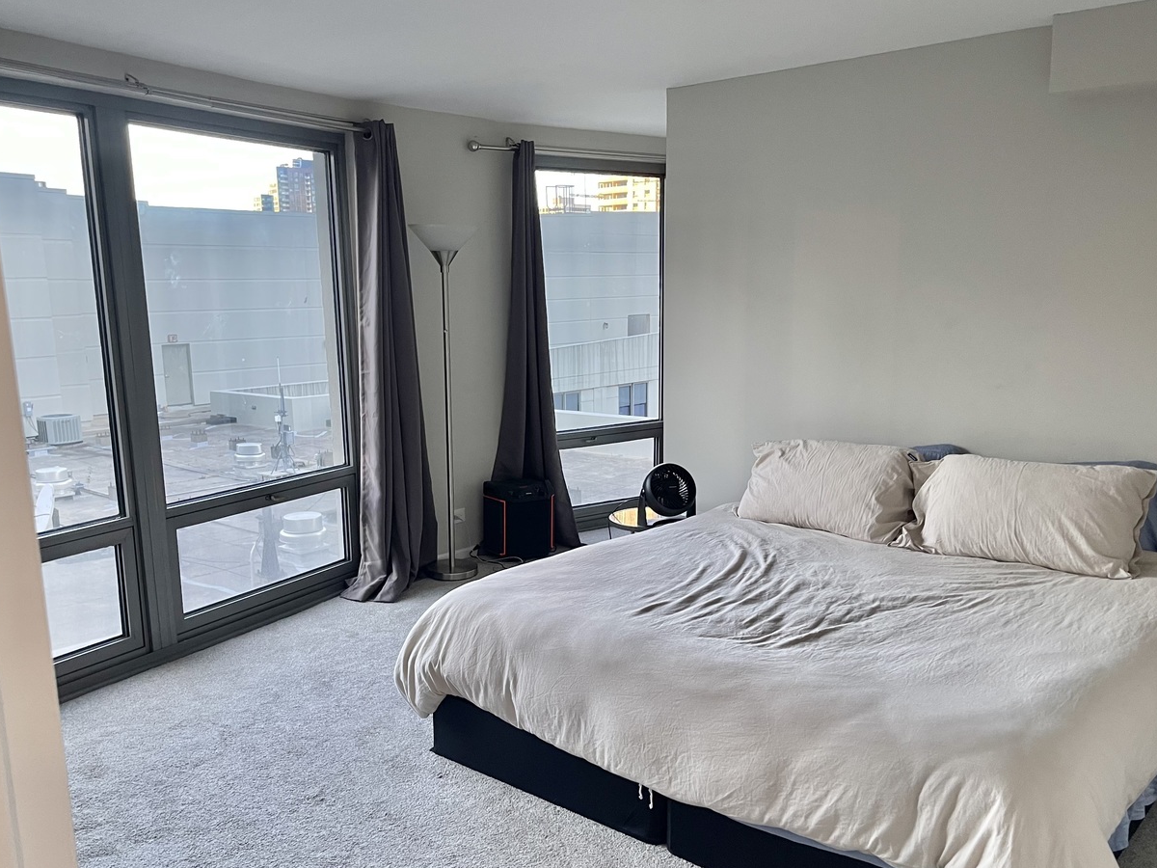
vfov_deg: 46.6
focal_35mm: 30
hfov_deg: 59.9
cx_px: 527
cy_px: 503
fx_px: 1003
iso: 125
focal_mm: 5.1
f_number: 1.6
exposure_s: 1/89
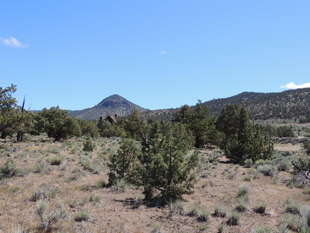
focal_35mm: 43
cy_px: 116
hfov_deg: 43.9
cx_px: 155
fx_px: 385
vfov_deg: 33.6
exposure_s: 1/800
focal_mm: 7.6
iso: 100
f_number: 3.4
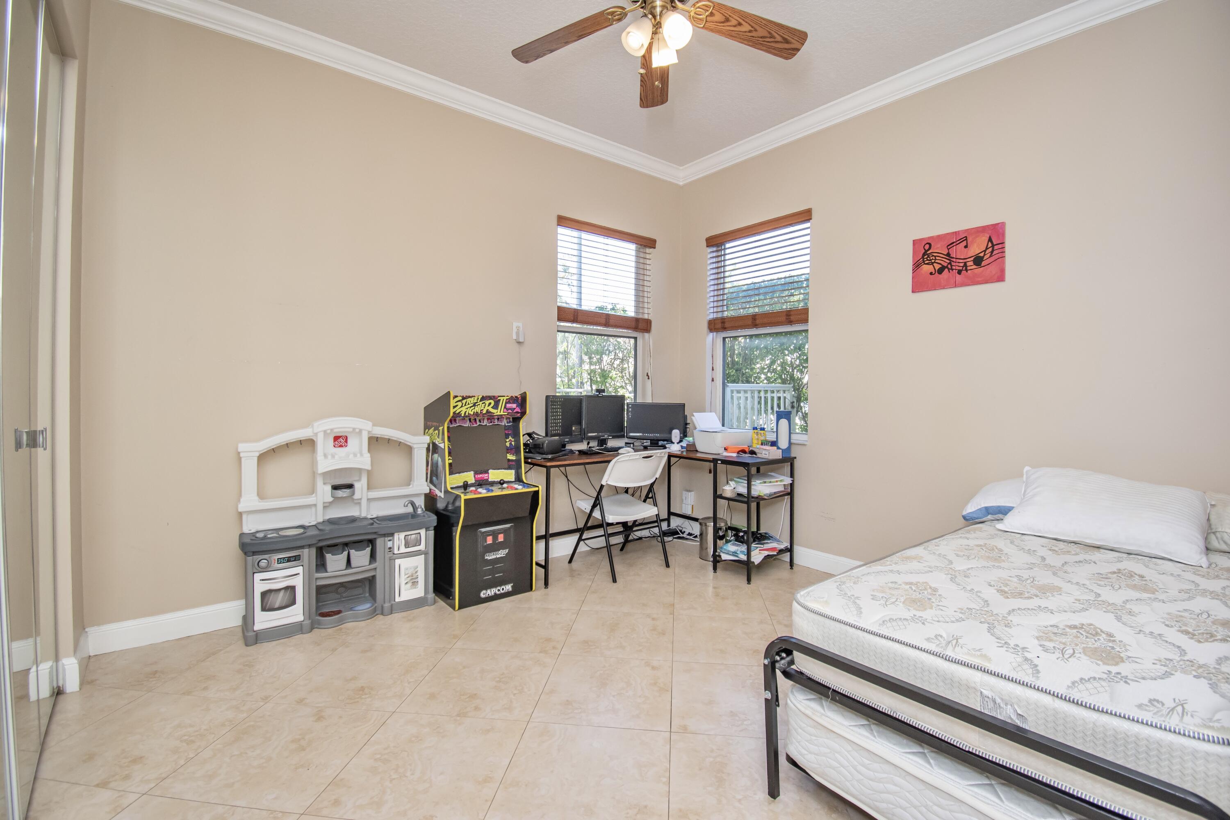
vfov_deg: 77.3
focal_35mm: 15
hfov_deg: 100.4
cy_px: 410
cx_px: 615
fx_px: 512
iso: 800
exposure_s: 1/100
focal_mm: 10
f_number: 5
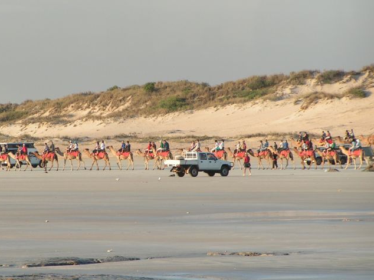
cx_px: 139
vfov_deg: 4.5
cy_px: 149
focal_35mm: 327
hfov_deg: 6.1
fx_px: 3532
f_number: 4.5
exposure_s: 1/320
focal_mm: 39.6
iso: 50
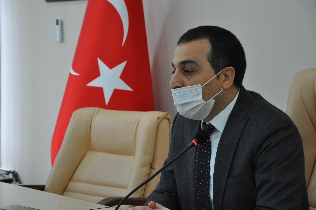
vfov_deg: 13.8
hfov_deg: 20.6
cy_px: 105
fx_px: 868
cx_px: 158
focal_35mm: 99
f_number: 5.3
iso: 800
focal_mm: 66
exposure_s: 1/30
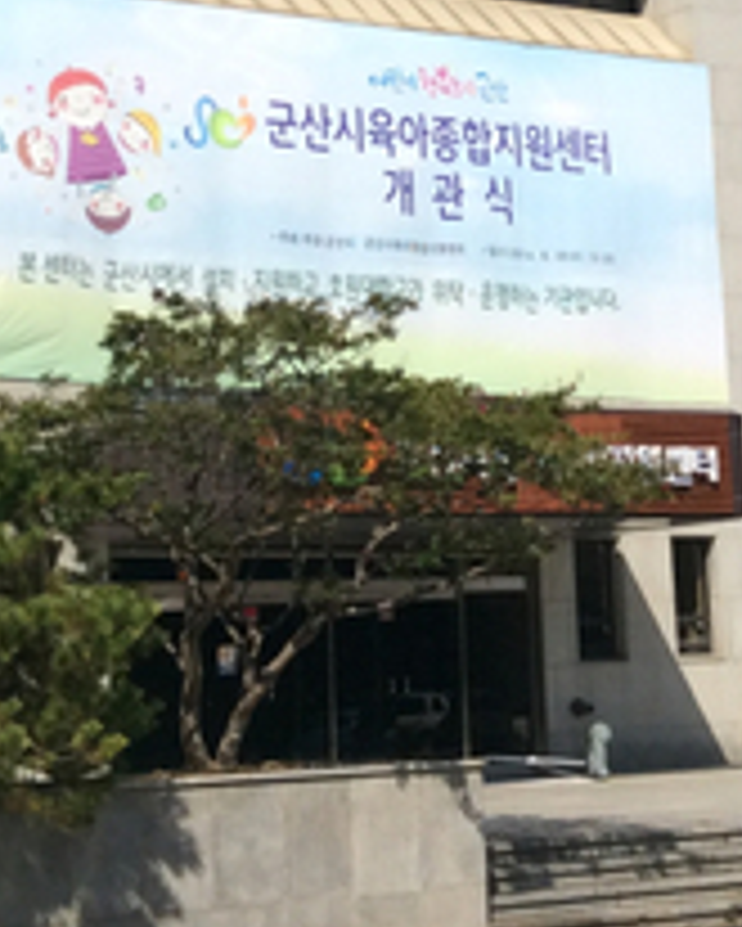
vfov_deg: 17.3
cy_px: 76
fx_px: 2990
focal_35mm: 109
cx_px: 447
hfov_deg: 14.1
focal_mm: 3.3
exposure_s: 1/2387
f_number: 2.4
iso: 32
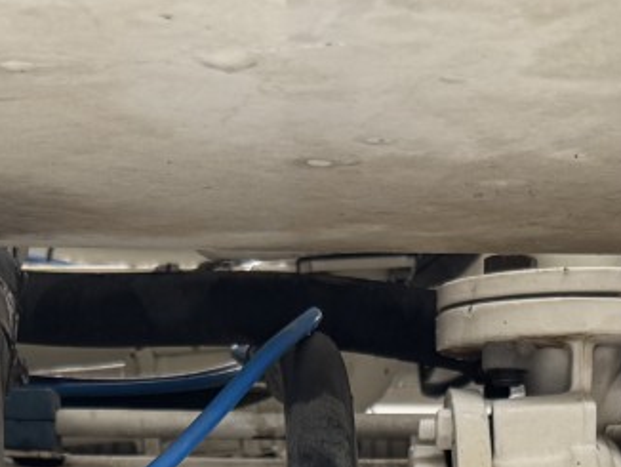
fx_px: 1903
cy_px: 984
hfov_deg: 18.5
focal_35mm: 106
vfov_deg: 12.1
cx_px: 356
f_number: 1.78
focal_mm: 6.76
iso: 64
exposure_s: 1/248
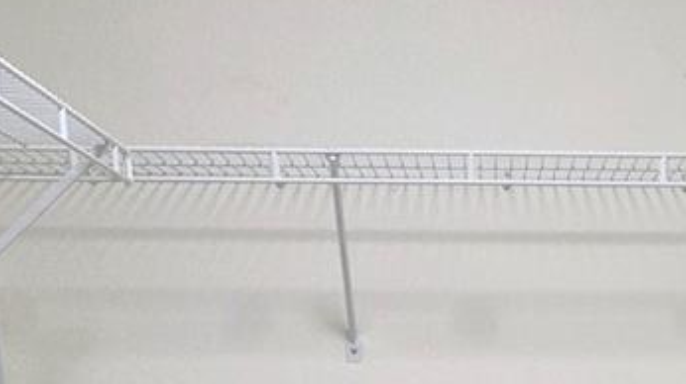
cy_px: 974
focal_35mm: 87
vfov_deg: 11.2
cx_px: 696
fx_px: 1581
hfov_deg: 23.4
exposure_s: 1/120
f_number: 1.7
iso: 200
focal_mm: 6.3
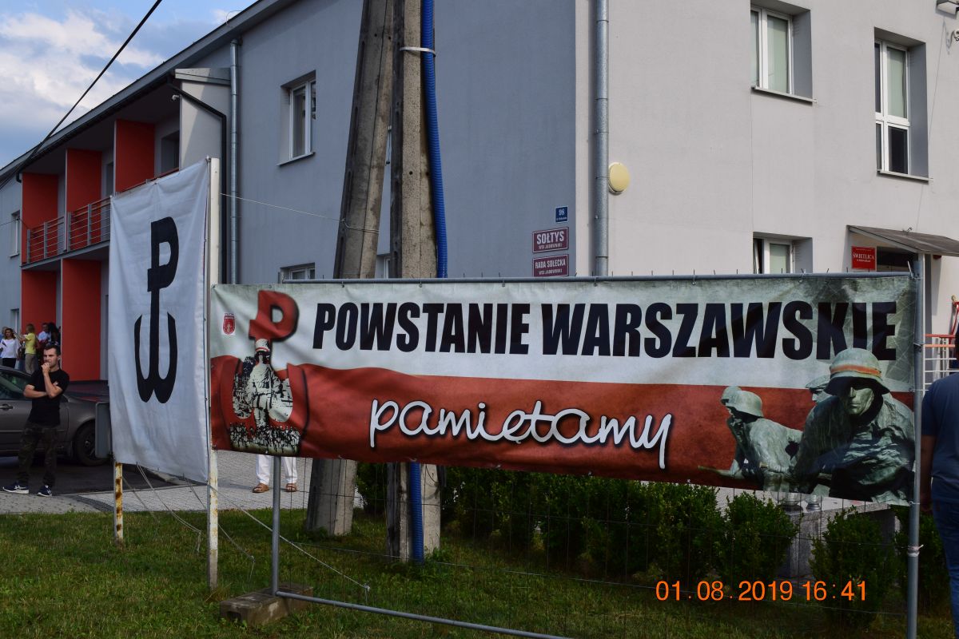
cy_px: 320
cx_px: 480
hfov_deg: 47.9
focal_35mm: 40
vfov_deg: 33.0
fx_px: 1079
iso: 320
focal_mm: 27
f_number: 11
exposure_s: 1/500
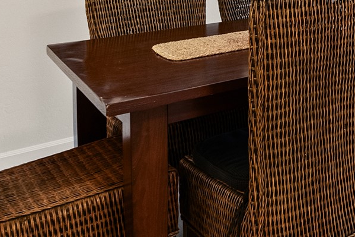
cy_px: -74
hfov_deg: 25.4
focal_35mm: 60
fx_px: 590
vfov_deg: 20.6
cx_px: 530
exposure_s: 1/13
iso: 1600
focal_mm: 16.5
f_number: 5.6
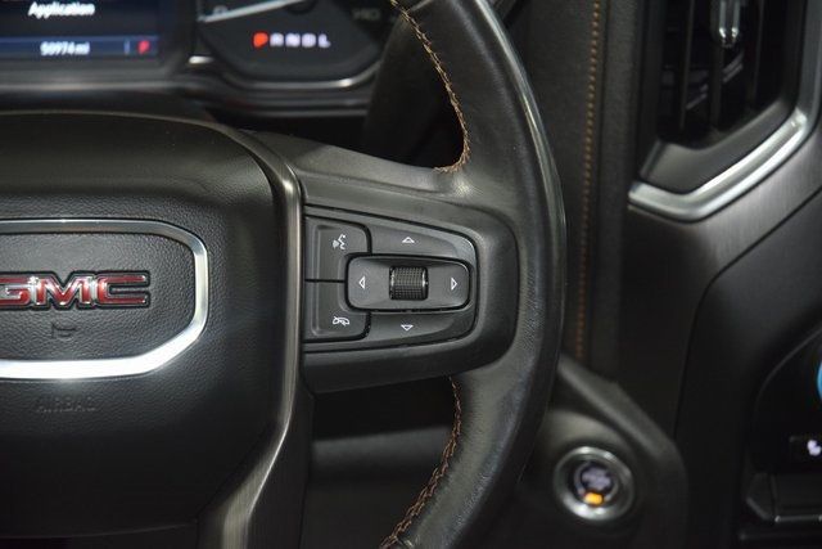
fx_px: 2398
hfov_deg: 19.5
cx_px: 411
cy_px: 274
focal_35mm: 105
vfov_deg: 13.0
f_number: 4.5
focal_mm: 70
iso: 2500
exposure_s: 1/20
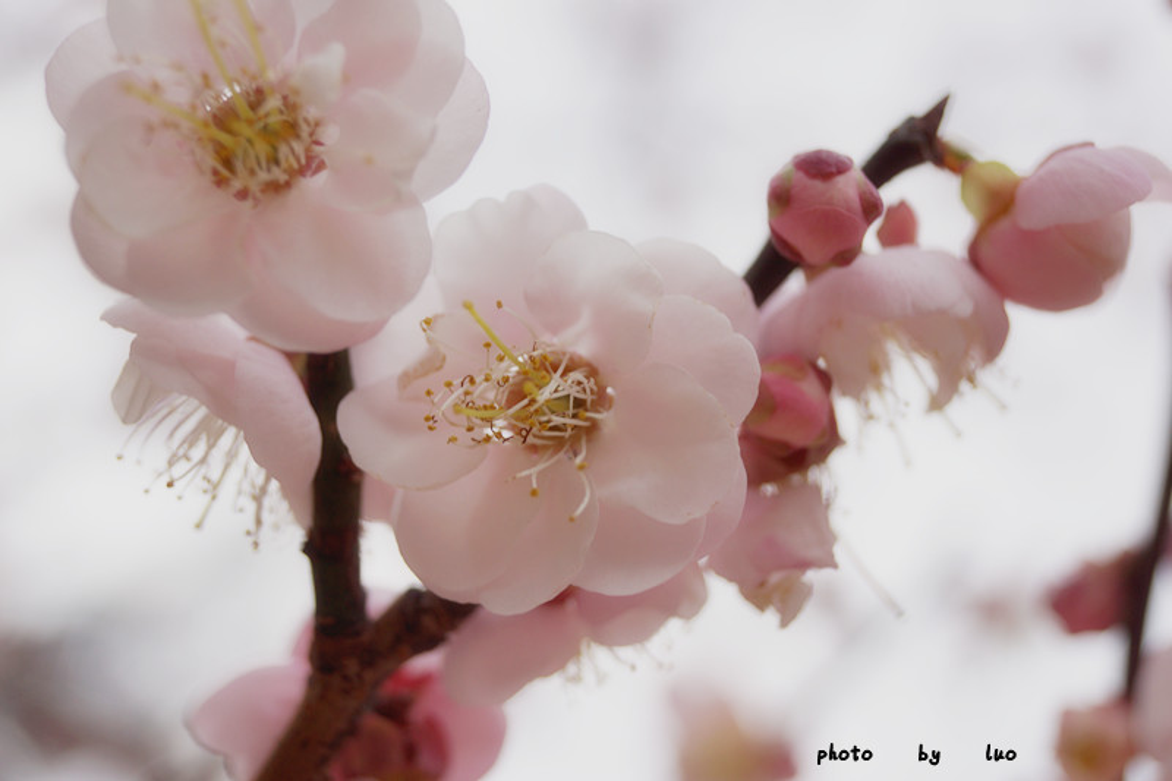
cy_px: 390
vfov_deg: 16.5
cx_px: 586
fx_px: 2685
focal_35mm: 82
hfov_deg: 24.6
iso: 100
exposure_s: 1/100
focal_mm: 55
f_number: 5.6
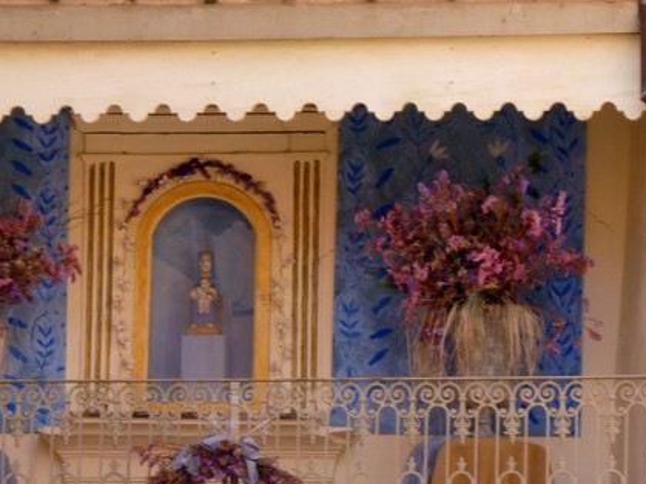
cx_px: 159
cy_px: 335
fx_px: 5448
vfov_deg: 5.1
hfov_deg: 6.8
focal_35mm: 292
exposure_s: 1/50
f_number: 8
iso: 160
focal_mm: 29
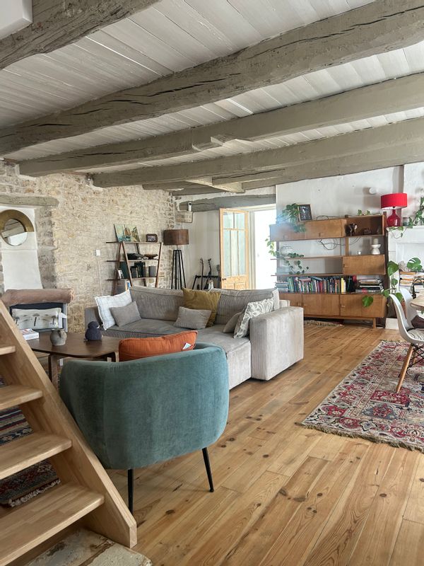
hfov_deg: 53.1
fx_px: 425
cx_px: 212
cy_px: 283
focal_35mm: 26
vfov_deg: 67.3
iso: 125
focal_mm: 5.7
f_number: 1.5
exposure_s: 1/70
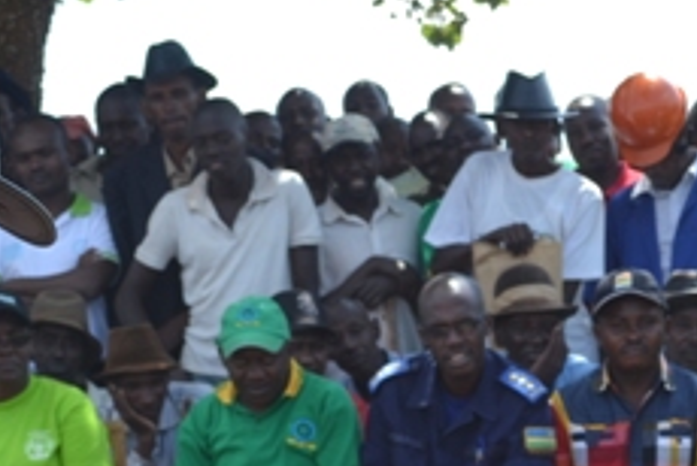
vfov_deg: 9.6
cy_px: 635
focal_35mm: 140
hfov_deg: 14.6
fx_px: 2714
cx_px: 552
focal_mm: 28
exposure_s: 1/160
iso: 100
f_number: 6.3
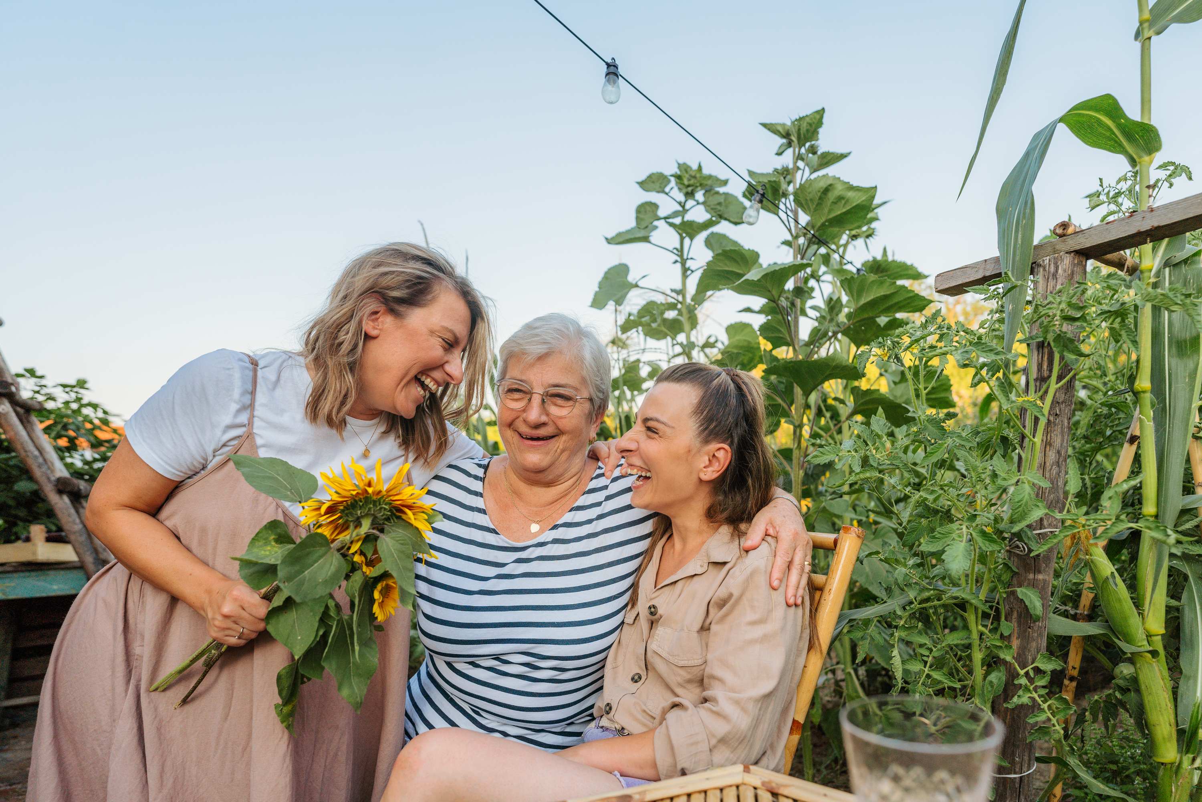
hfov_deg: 84.0
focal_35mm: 20
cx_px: 601
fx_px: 668
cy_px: 401
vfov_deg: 61.9
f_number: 2.8
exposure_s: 1/640
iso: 100
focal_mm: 20
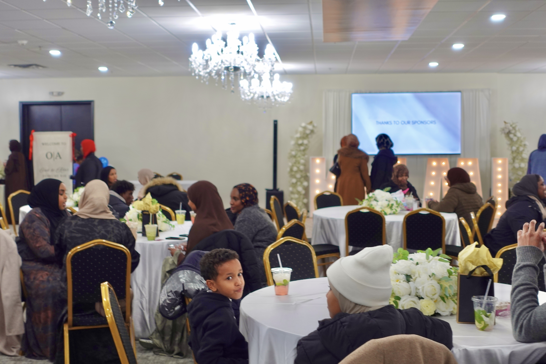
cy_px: 182
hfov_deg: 40.3
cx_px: 273
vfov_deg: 27.5
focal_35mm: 49
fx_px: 743
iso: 160
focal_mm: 18.59
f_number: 2.8
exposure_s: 1/50
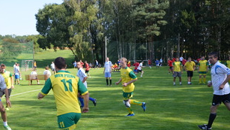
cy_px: 100
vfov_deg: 21.0
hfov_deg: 36.3
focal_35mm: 57
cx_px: 75
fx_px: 346
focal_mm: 25
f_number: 4.5
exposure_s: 1/1250
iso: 400
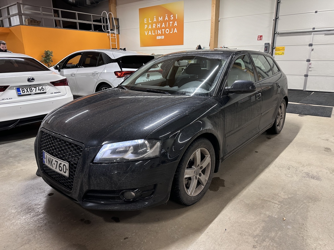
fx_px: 232
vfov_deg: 56.8
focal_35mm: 24
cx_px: 167
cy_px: 125
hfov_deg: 71.6
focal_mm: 6.86
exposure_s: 1/50
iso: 250
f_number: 1.78
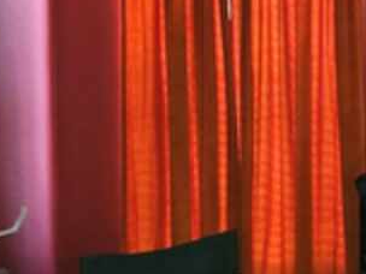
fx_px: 1026
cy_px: 84
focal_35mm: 97
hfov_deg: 15.9
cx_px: 733
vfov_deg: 15.2
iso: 1250
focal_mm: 6.3
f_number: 1.7
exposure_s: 1/28
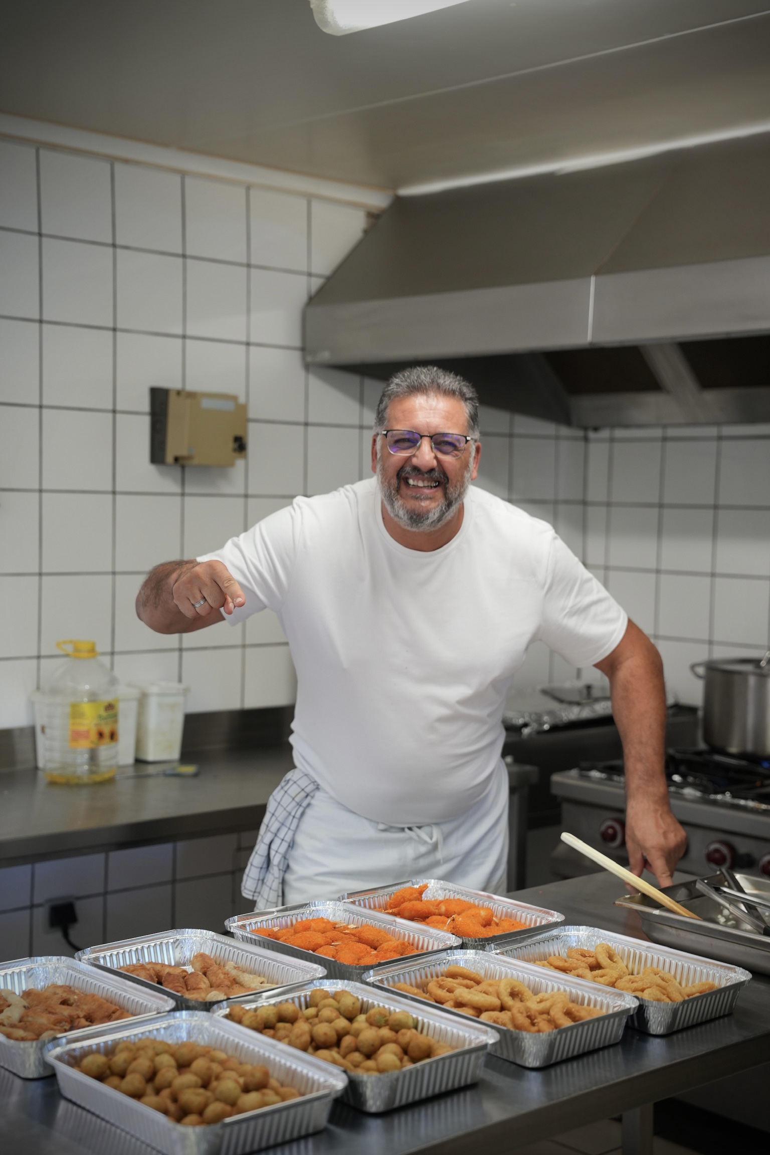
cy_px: 578
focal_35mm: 51
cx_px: 385
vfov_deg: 38.7
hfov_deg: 26.4
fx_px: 1643
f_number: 2.8
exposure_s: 1/60
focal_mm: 51.2
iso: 640
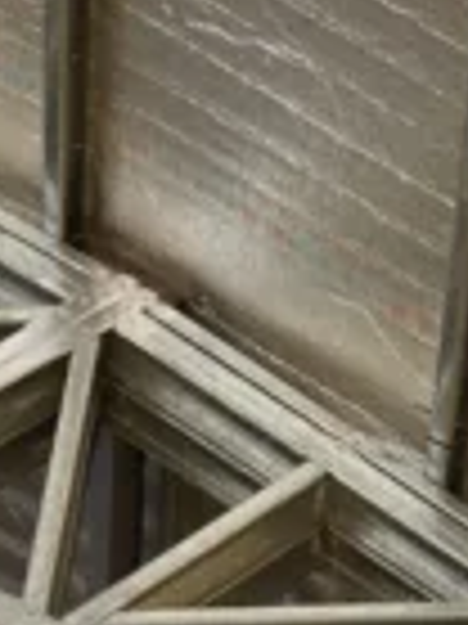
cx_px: 958
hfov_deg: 8.3
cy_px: 2212
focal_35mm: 170
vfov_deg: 8.4
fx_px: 3069
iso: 80
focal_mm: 6.3
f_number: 1.7
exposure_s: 1/3427
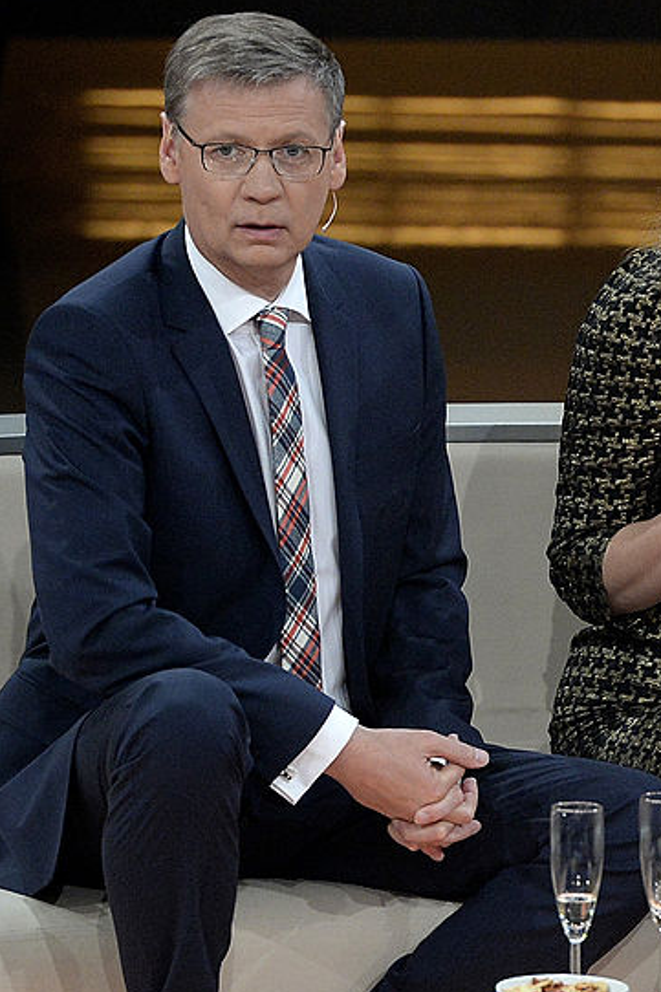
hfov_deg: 3.6
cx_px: 890
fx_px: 10417
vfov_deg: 5.5
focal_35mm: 378
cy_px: 618
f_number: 3.5
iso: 3200
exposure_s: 1/500
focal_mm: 200
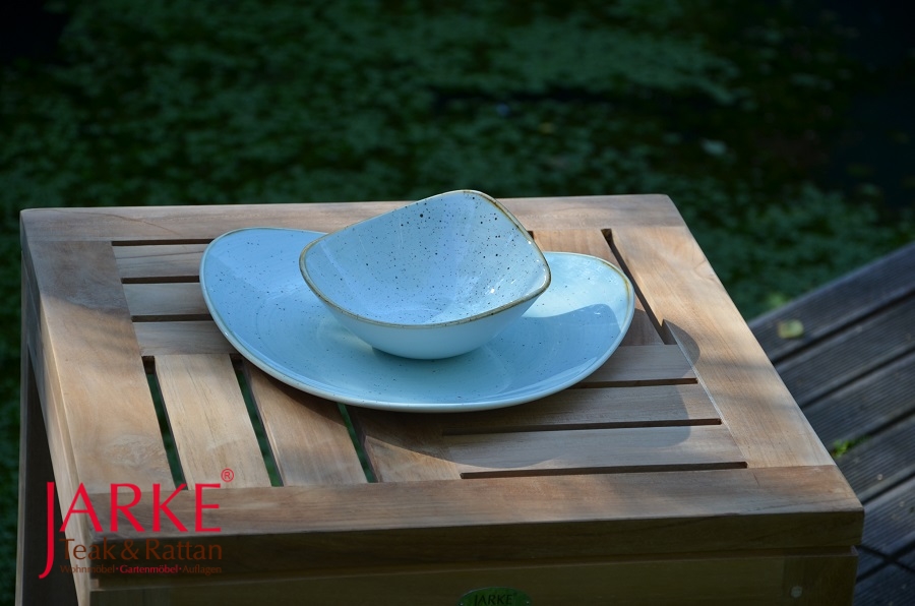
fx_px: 3500
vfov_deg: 9.9
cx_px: 458
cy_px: 303
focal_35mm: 138
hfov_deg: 14.9
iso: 200
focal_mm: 92
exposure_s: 1/160
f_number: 5.6
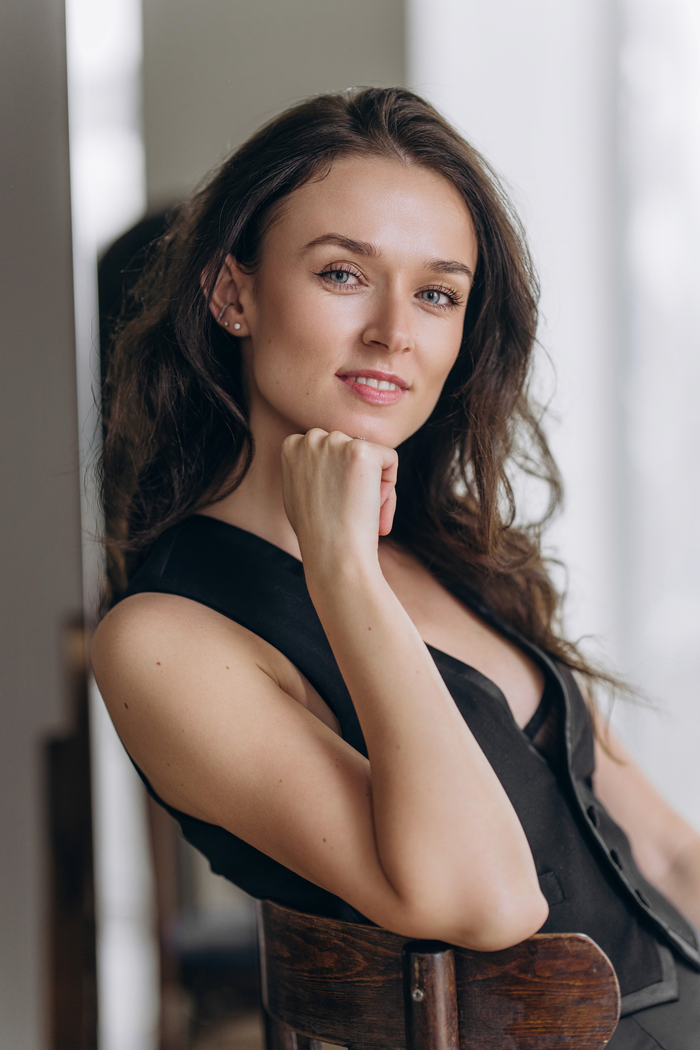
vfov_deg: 19.5
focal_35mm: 105
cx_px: 350
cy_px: 525
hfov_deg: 13.0
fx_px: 3062
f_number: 1.8
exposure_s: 1/200
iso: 560
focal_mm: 105
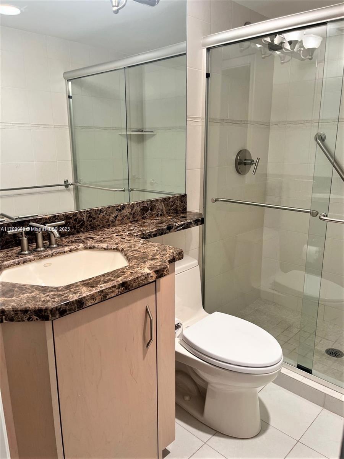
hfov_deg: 53.1
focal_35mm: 26
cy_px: 230
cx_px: 172
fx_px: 345
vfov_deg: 67.3
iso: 80
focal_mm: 5.1
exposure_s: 1/120
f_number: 1.6
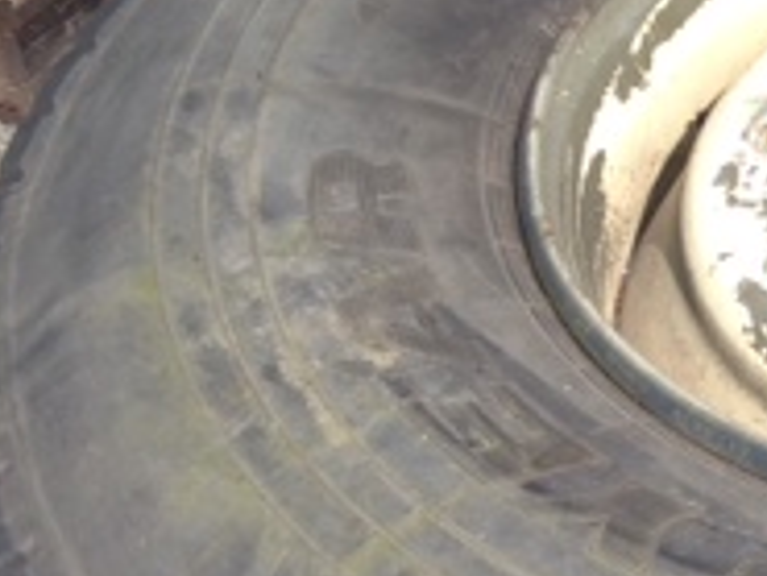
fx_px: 2683
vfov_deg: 12.2
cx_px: 1086
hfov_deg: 15.3
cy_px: 419
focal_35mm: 121
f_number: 2.4
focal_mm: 4.28
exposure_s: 1/920
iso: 64
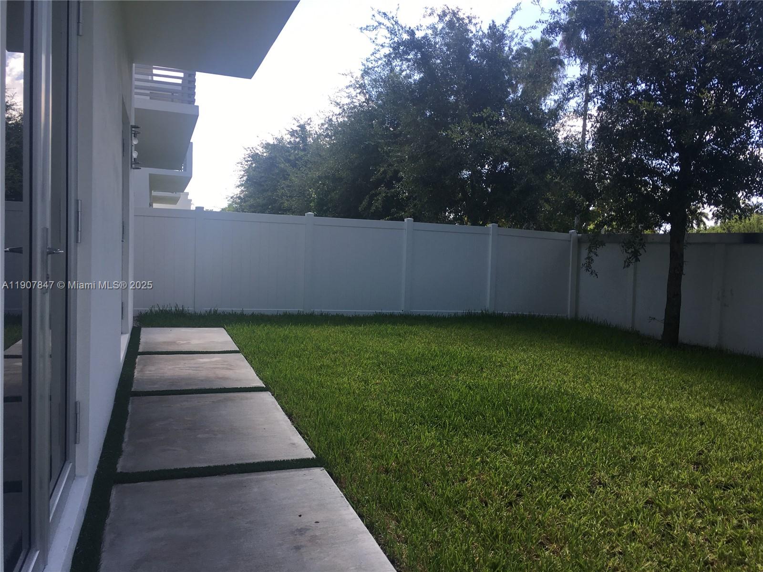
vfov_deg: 48.2
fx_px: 639
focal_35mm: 29
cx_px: 382
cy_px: 286
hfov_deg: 61.7
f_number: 2.2
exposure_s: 1/663
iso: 25
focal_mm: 4.15
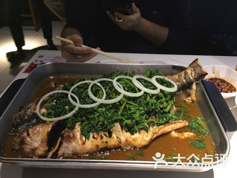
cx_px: 118
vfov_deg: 48.2
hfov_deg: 61.7
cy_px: 89
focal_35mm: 29
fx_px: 199
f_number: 2.2
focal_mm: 4.15
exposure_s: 1/17
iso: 80
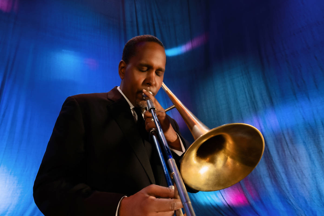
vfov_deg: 56.7
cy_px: 134
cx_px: 139
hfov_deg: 78.1
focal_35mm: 22
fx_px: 198
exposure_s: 1/100
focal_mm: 16
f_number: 4.5
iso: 800
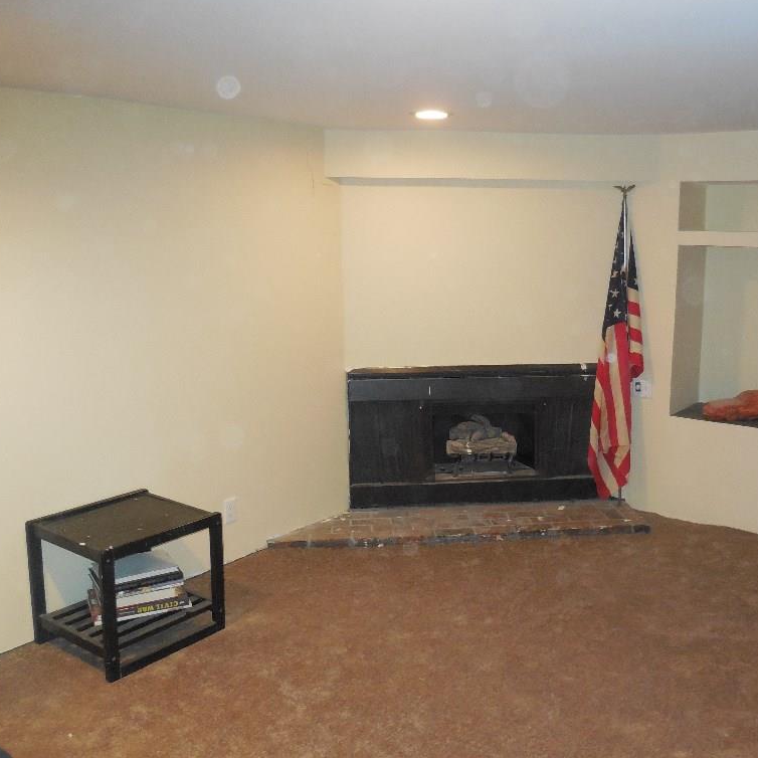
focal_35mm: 36
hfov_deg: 45.6
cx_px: 484
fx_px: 892
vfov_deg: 46.0
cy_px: 373
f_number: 3.2
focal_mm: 5.3
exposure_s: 1/25
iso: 500
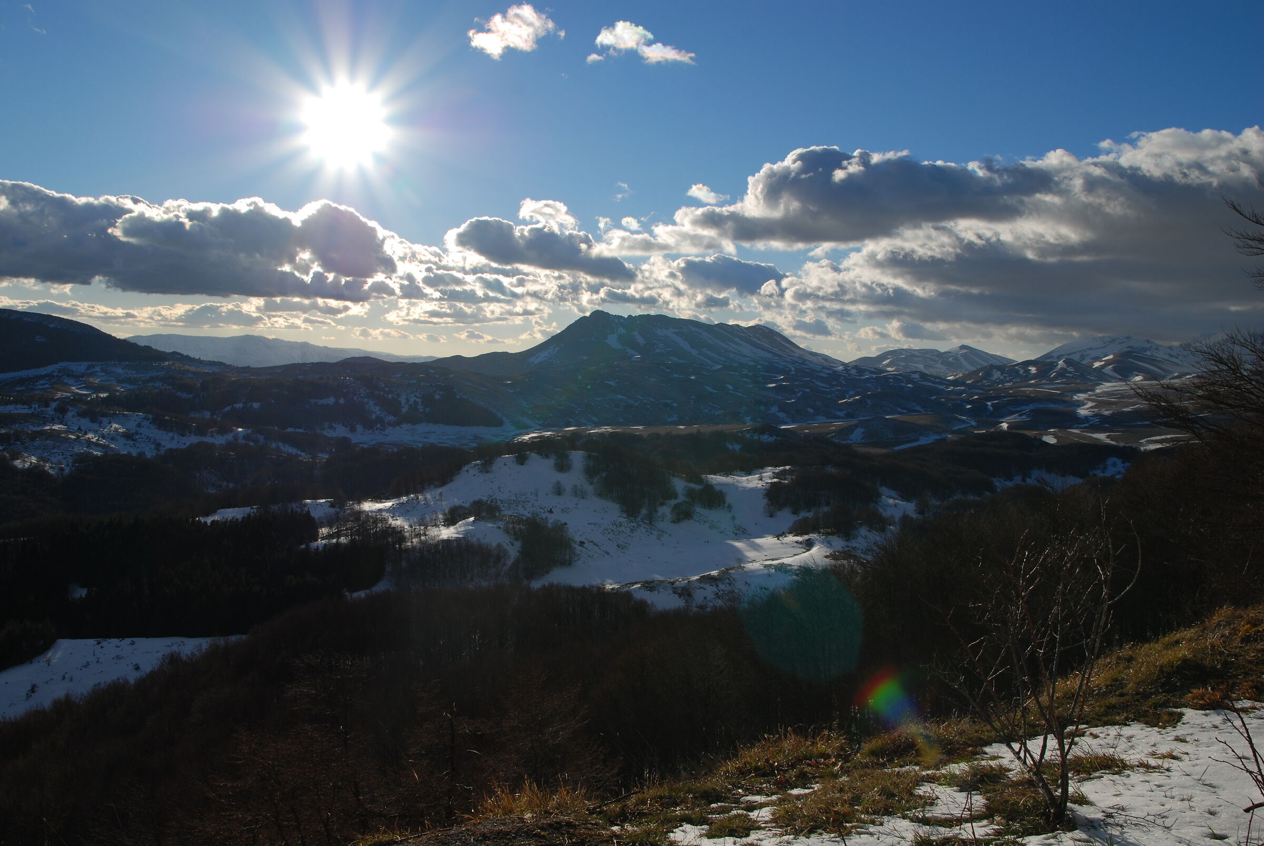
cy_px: 423
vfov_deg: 40.1
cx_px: 632
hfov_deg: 57.2
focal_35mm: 33
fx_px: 1160
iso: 100
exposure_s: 1/400
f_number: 9
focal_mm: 22
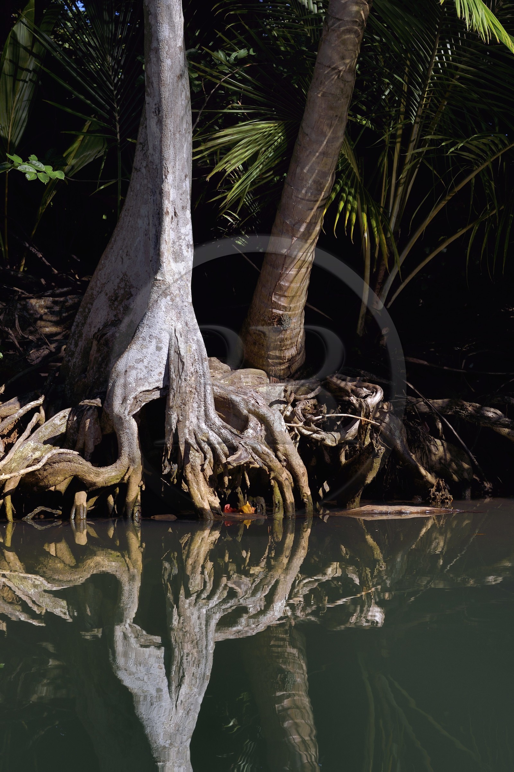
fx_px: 2145
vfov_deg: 20.4
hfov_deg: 13.7
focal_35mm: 100
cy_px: 386
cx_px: 257
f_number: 14
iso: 200
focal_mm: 100
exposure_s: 1/200
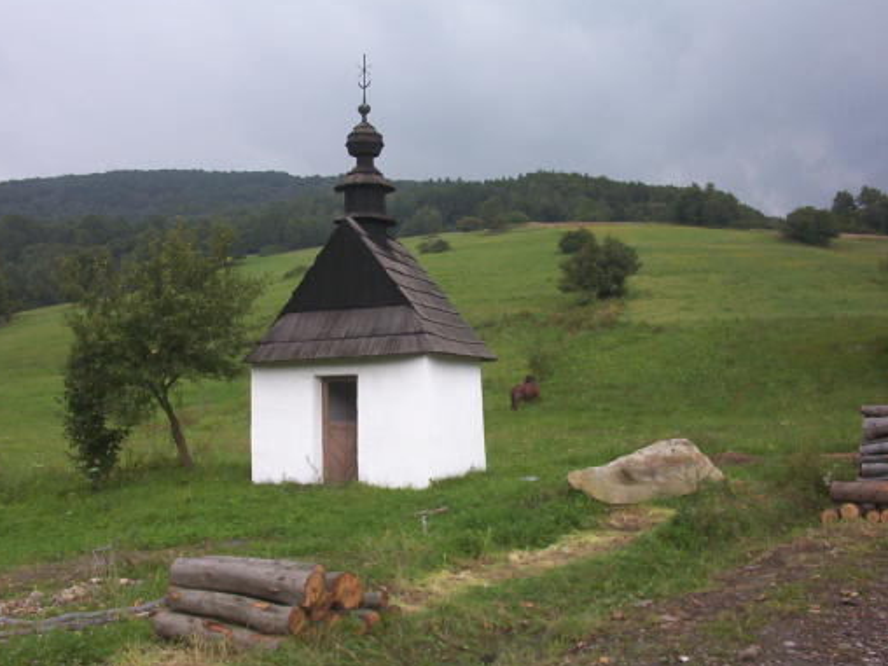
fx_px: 1026
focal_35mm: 40
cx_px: 435
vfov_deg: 36.0
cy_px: 334
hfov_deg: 46.8
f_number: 4.5
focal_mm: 6
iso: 100
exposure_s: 1/125
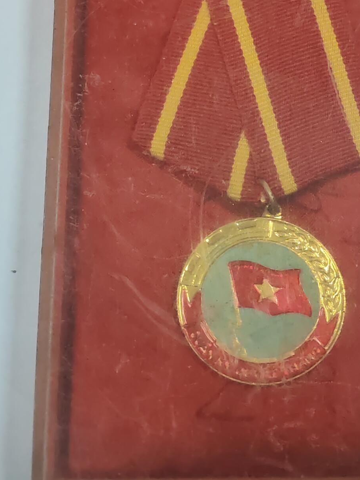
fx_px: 1110
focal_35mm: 80
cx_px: 258
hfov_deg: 18.3
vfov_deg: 24.3
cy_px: 160
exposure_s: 1/50
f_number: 1.95
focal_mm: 5.52
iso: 800
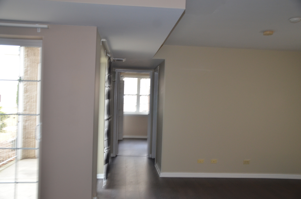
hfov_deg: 57.3
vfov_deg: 39.8
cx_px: 150
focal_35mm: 33
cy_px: 100
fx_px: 275
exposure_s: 1/60
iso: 800
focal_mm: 22
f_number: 3.8
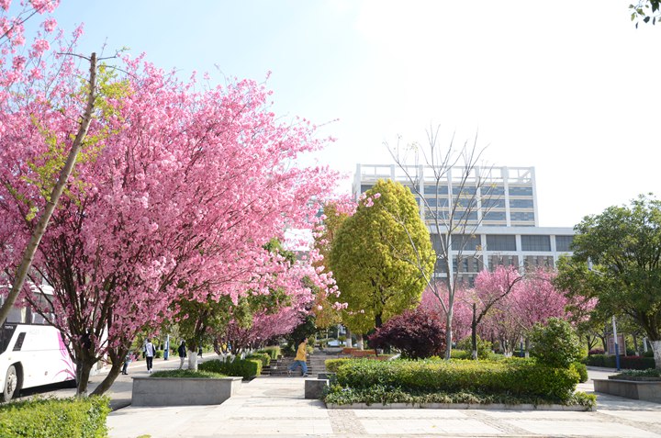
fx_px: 660
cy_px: 219
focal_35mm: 36
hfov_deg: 53.2
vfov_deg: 36.7
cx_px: 330
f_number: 5.6
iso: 200
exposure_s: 1/400
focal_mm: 24
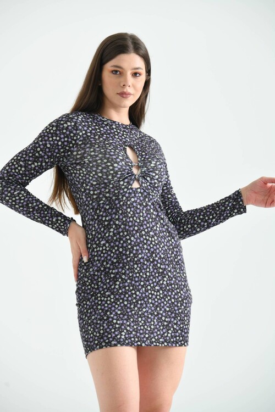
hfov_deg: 9.8
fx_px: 1604
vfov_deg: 14.7
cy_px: 206
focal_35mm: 140
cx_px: 138
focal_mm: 140
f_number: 5.6
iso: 100
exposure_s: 1/125
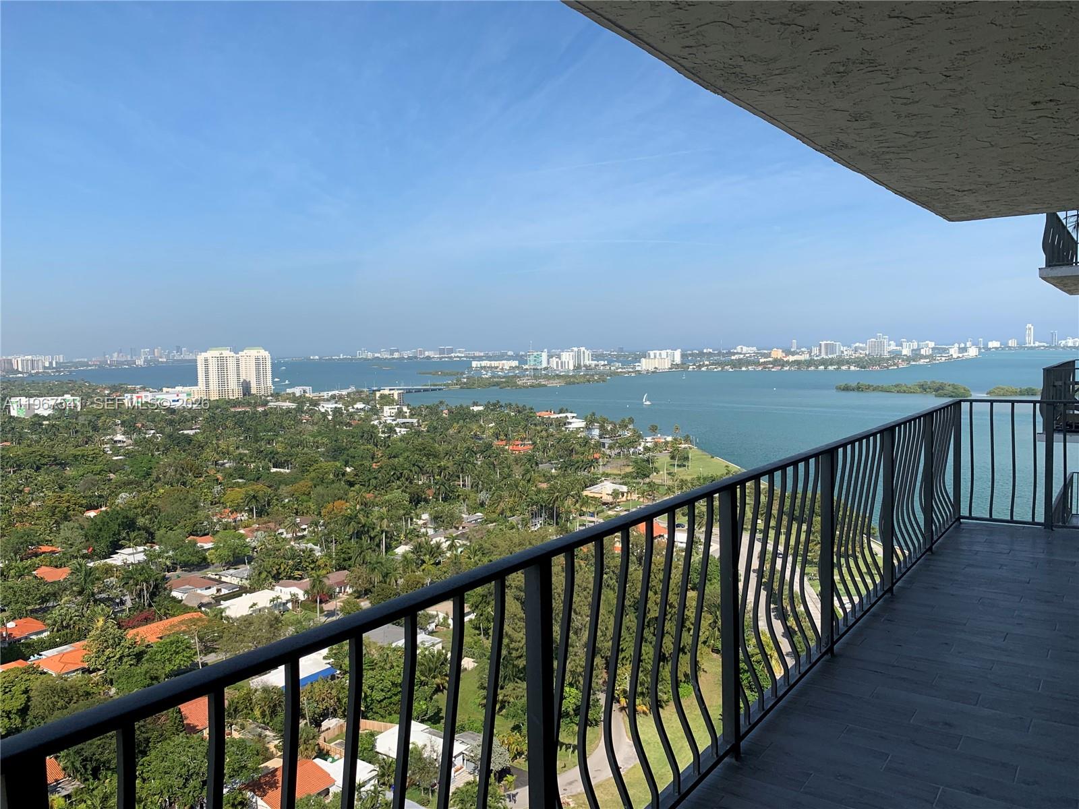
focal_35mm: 26
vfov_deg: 53.1
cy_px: 404
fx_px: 810
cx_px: 540
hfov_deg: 67.3
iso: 25
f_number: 1.8
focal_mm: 4.25
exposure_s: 1/2257
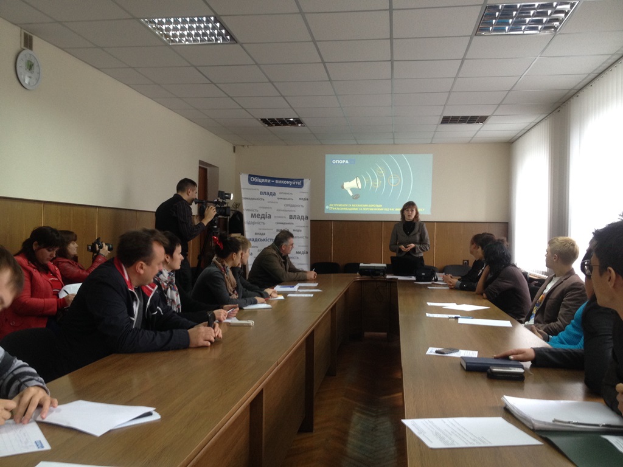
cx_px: 312
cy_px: 234
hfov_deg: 52.6
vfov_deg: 40.7
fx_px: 630
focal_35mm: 35
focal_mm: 4.28
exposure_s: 1/20
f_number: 2.4
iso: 100
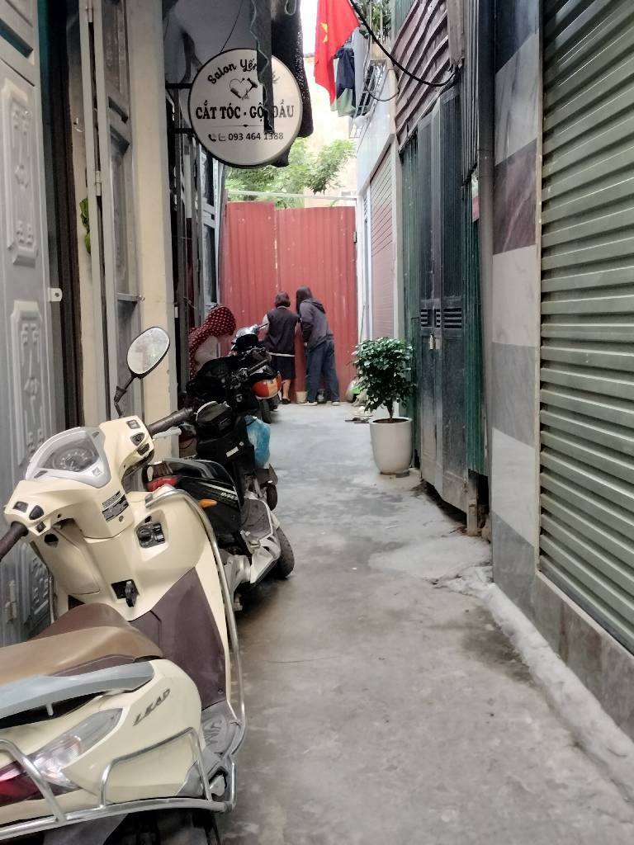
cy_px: 422
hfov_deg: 51.4
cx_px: 317
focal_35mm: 27
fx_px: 659
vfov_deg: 65.3
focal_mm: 4.71
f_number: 1.7
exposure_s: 1/40
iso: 581
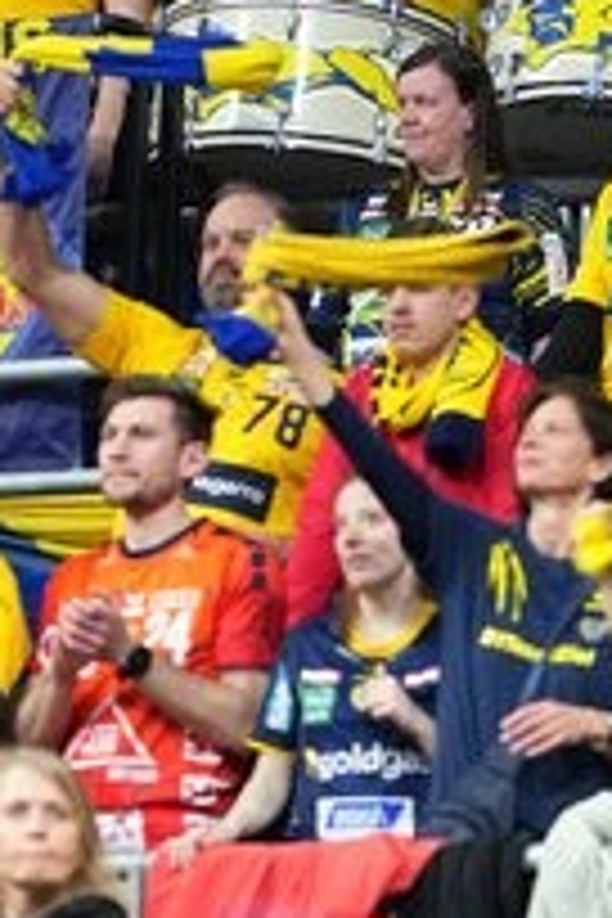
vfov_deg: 5.2
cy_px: -122
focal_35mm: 398
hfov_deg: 3.5
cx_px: 396
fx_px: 10148
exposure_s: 1/500
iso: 1250
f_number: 1.8
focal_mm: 135
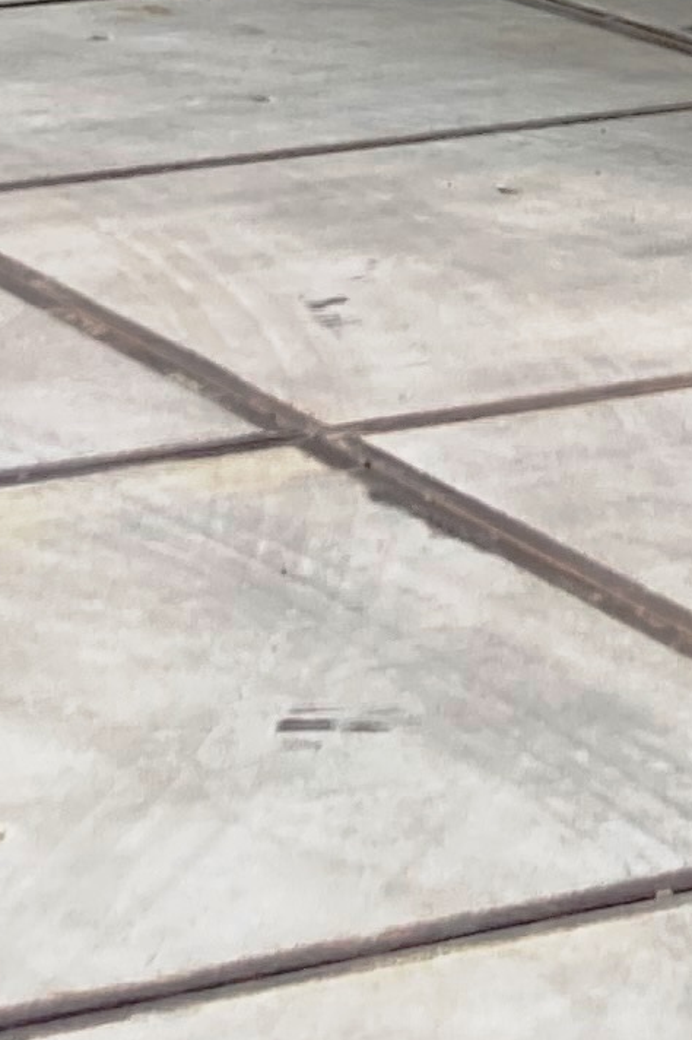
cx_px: 934
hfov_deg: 8.2
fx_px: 4762
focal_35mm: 165
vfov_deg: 11.1
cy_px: -1132
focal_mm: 3.99
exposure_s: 1/1333
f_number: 1.8
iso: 20
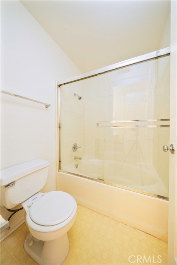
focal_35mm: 12
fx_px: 88
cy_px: 132
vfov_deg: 112.6
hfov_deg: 90.0
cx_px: 88
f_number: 4
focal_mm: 12
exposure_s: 1/125
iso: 400
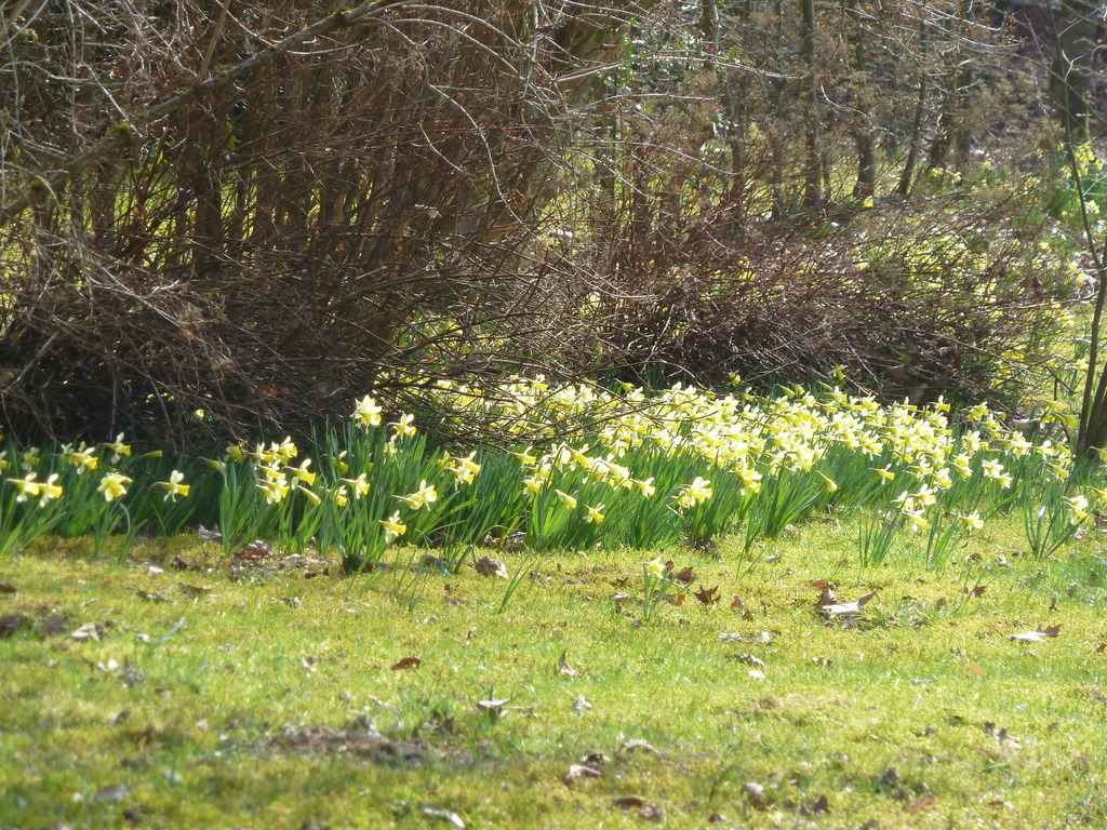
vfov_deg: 8.8
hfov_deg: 11.7
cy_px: 415
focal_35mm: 169
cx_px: 554
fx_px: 5405
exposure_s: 1/250
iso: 160
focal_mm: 27.8
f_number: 4.5
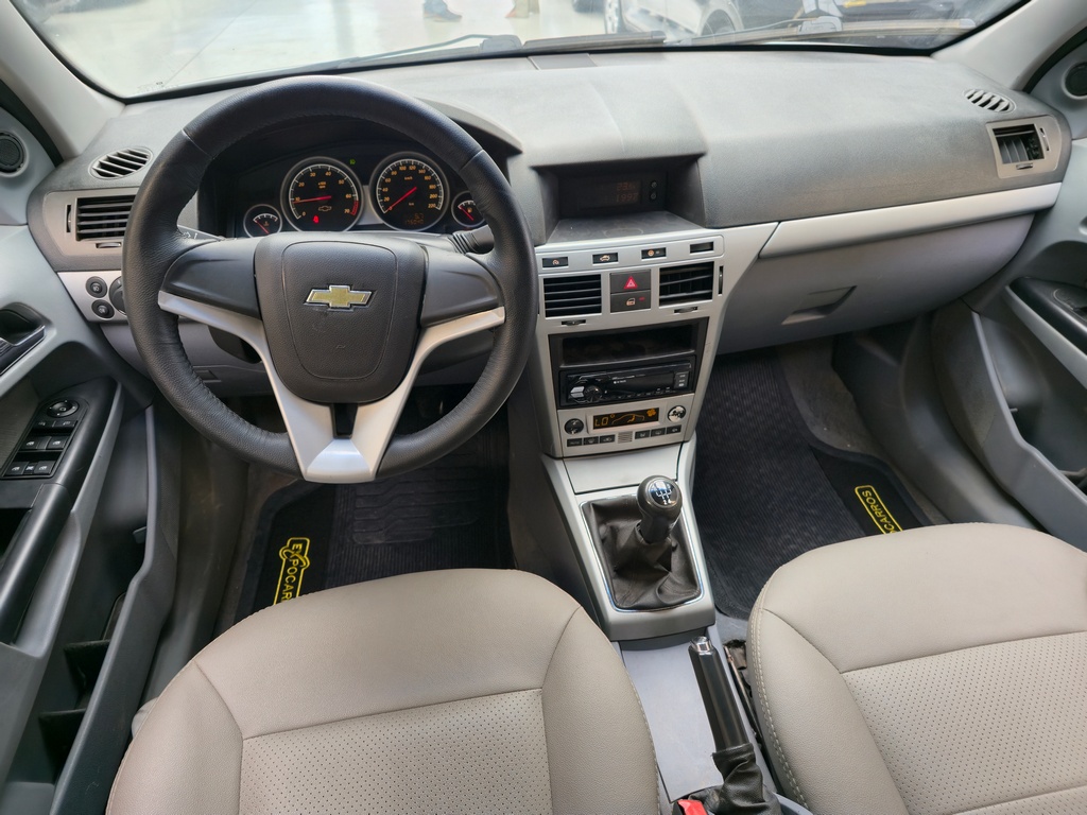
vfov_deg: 58.9
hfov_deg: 73.9
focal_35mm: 23
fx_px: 722
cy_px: 408
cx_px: 544
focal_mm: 6.3
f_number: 1.7
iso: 40
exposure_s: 1/60
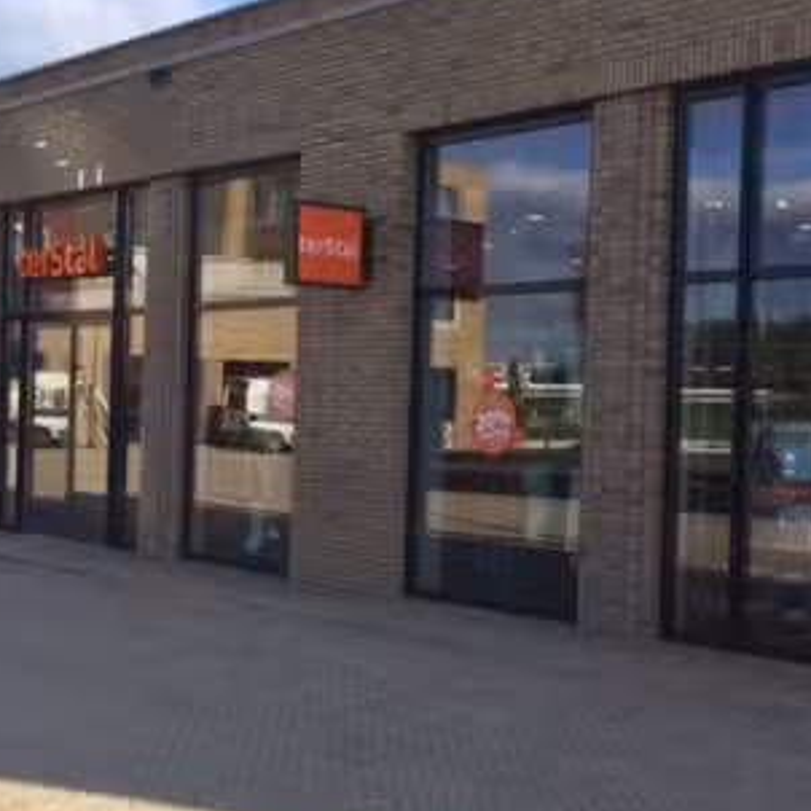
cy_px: 406
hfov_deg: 29.5
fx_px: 1537
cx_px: 387
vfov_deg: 29.6
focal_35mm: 58
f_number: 2.4
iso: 25
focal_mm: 3.3
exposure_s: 1/776
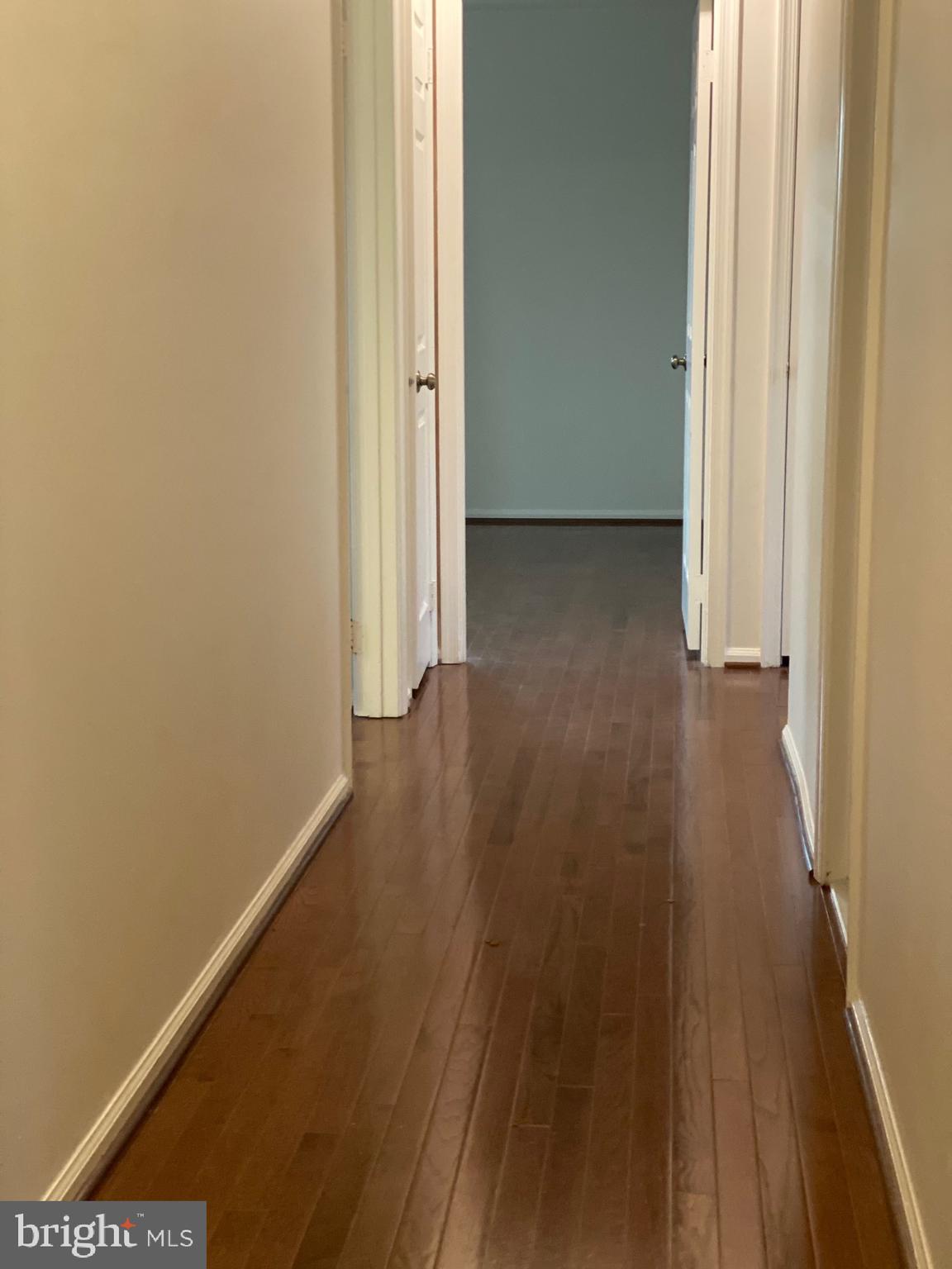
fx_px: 1907
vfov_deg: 36.8
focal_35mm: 52
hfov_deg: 28.0
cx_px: 476
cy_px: 634
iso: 320
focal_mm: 6
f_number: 2
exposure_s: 1/40
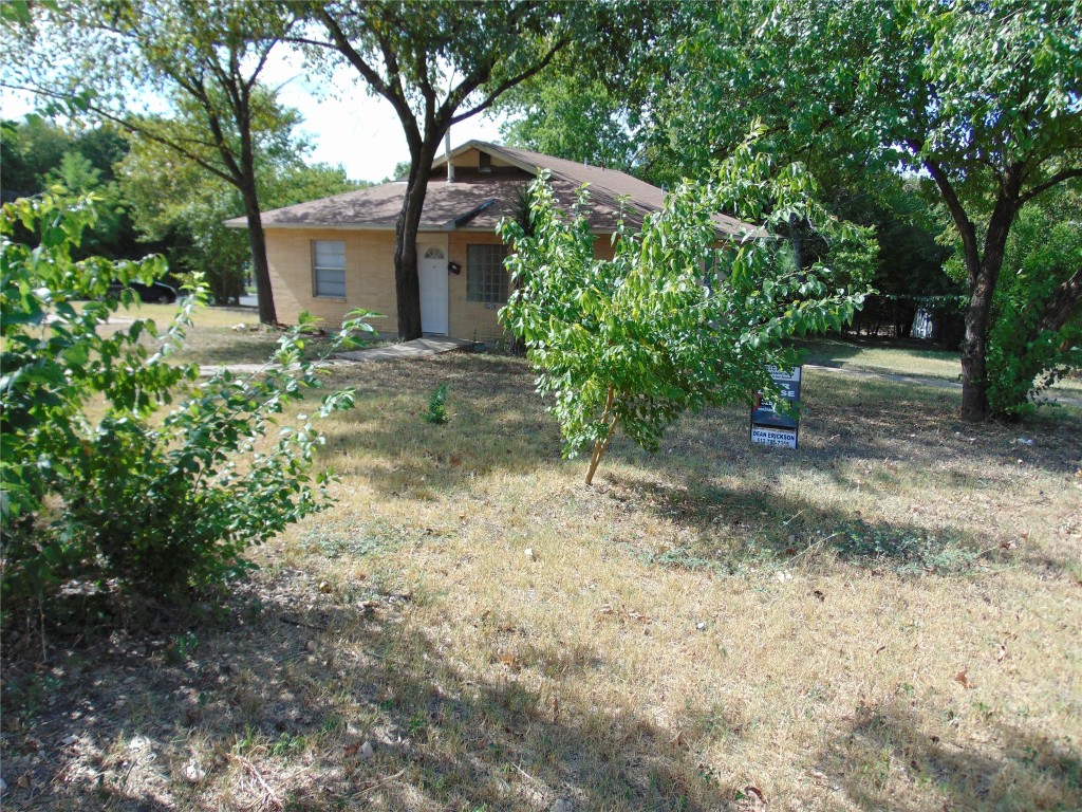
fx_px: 781
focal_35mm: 25
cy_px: 406
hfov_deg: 69.4
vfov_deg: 54.9
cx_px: 541
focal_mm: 4.5
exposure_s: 1/640
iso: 80
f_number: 3
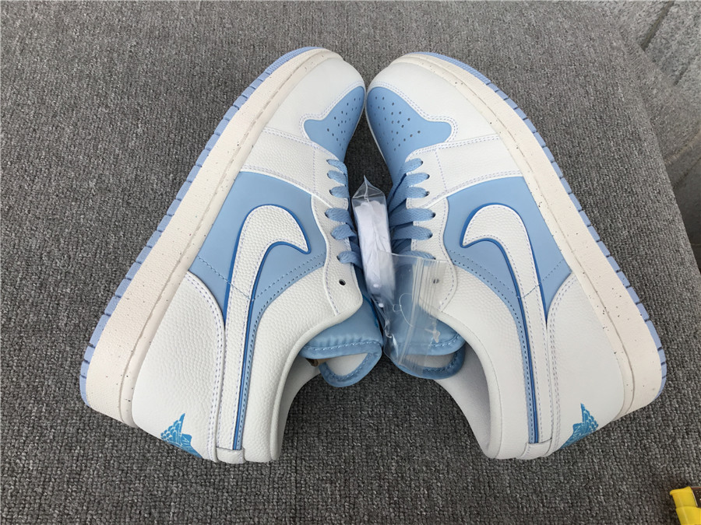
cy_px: 262
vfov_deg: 45.4
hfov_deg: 58.4
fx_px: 628
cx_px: 350
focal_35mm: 31
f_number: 2.4
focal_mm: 3.3
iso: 25
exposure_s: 1/130
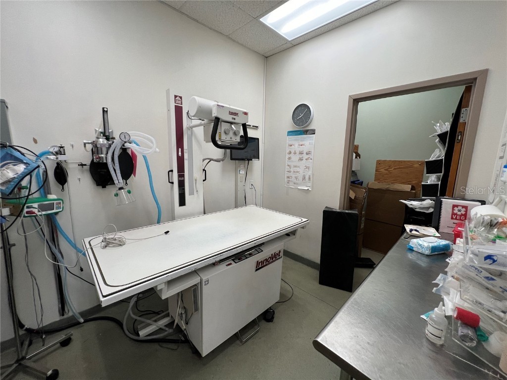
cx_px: 254
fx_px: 190
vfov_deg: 89.9
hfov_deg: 106.2
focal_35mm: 13
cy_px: 190
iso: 100
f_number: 1.8
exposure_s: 1/120
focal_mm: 1.57
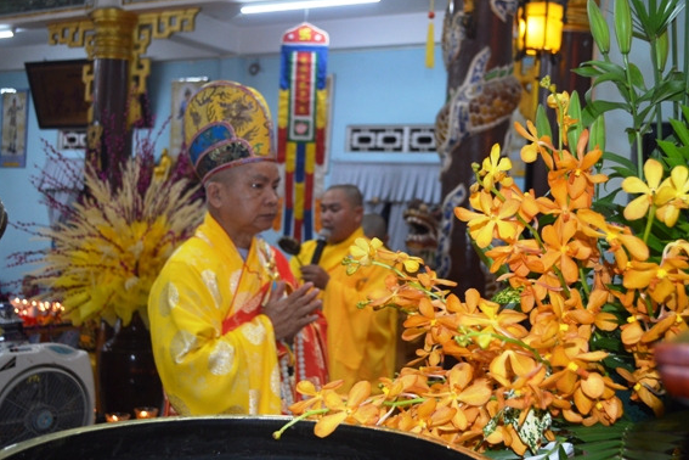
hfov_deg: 44.5
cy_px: 252
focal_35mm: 44
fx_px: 842
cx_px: 375
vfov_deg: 30.5
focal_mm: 26
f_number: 4.2
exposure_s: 1/60
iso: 900
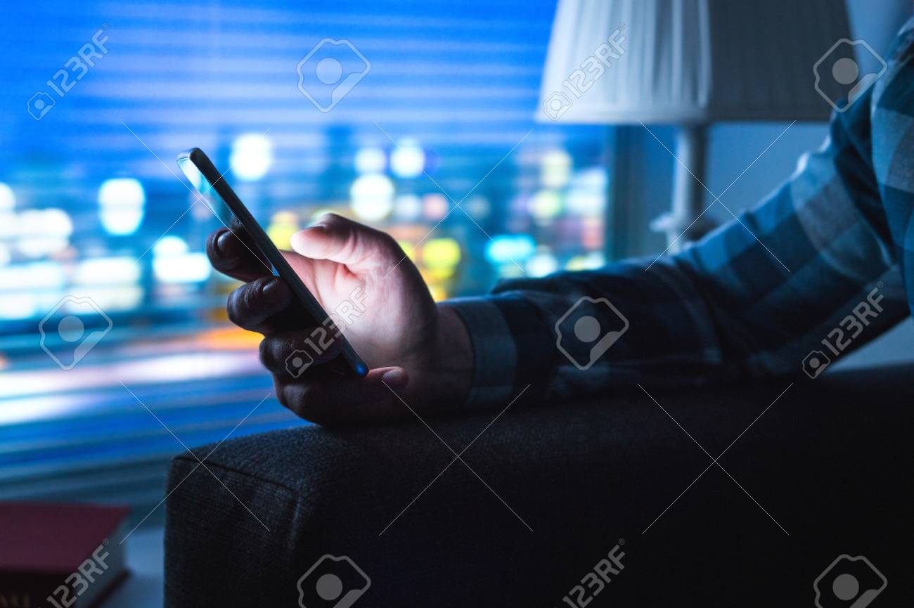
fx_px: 1903
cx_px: 457
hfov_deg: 27.0
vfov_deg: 18.2
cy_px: 304
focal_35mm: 75
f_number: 2.8
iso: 400
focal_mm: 50
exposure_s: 1/30
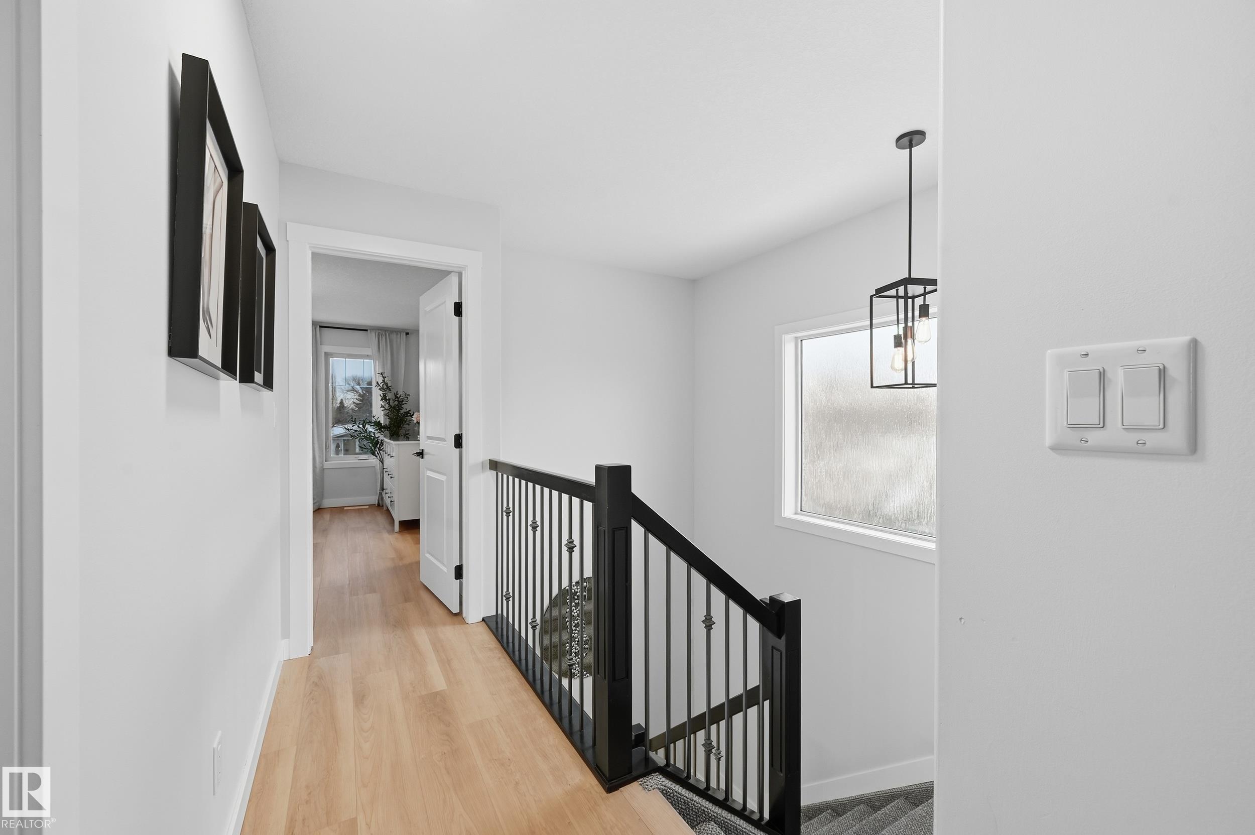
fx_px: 488
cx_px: 628
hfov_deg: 104.3
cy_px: 418
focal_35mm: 14
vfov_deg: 81.1
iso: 100
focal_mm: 14
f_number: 8
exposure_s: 1/40
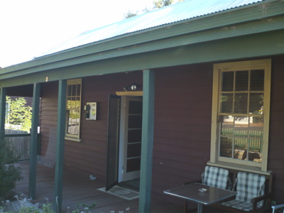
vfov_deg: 40.7
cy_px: 106
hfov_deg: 52.6
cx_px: 142
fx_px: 287
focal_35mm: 35
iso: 100
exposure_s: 1/200
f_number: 2.8
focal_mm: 5.8
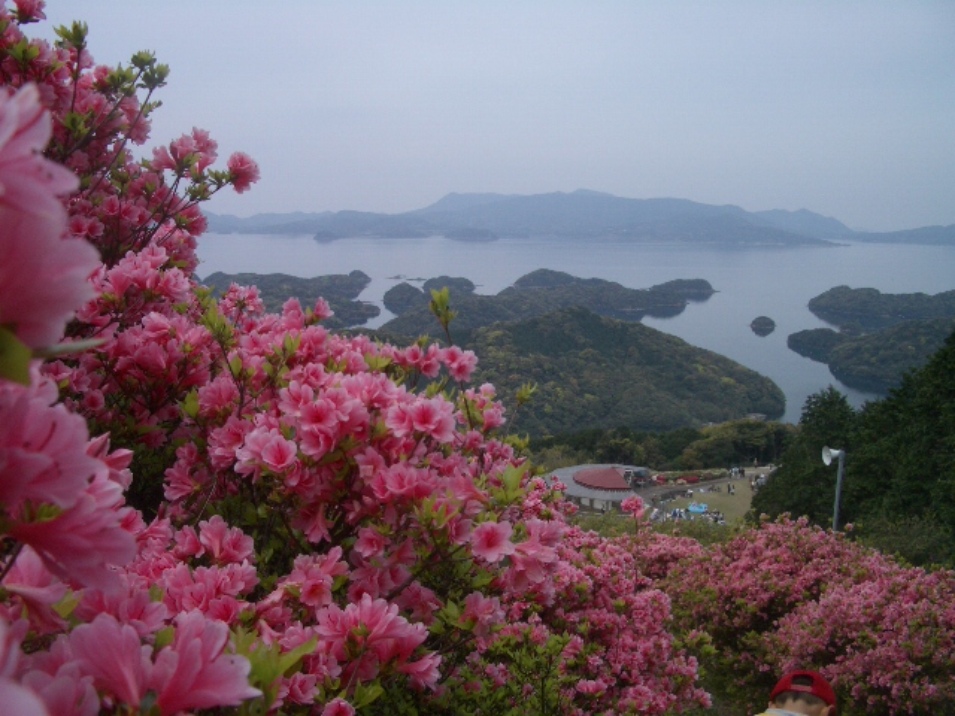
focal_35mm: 35
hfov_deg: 52.6
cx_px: 478
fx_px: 966
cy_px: 358
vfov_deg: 40.7
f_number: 4.3
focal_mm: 5.8
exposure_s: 1/640
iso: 50
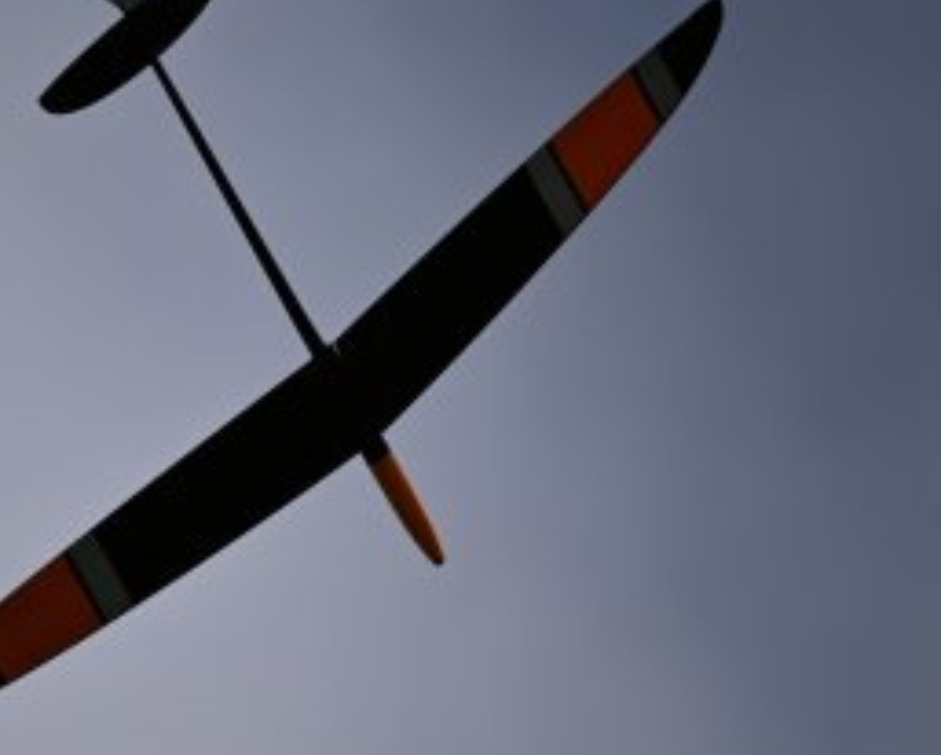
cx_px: 159
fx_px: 20207
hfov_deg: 2.7
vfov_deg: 2.1
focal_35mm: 725
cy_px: 407
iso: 320
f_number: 6.3
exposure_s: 1/4000
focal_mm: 400
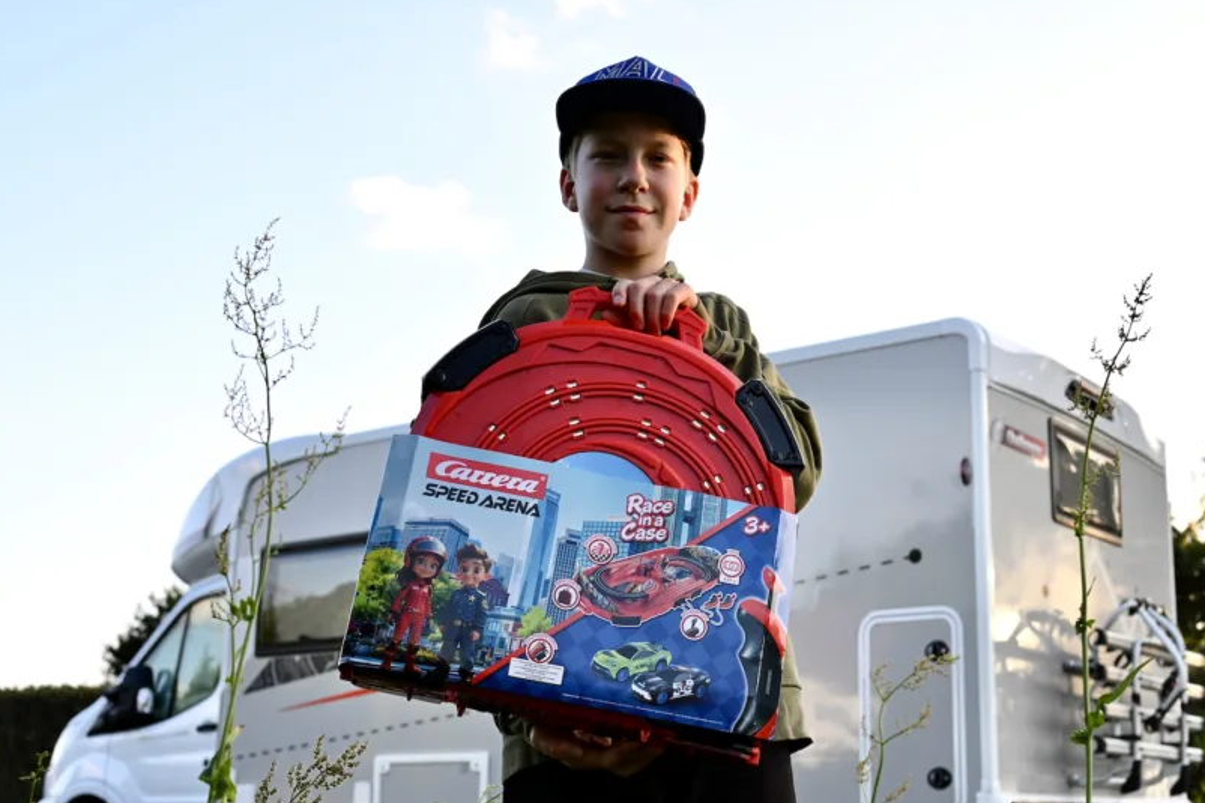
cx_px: 712
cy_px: 480
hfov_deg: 41.0
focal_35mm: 48
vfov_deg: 28.0
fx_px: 1606
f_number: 5
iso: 100
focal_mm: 35
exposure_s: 1/100
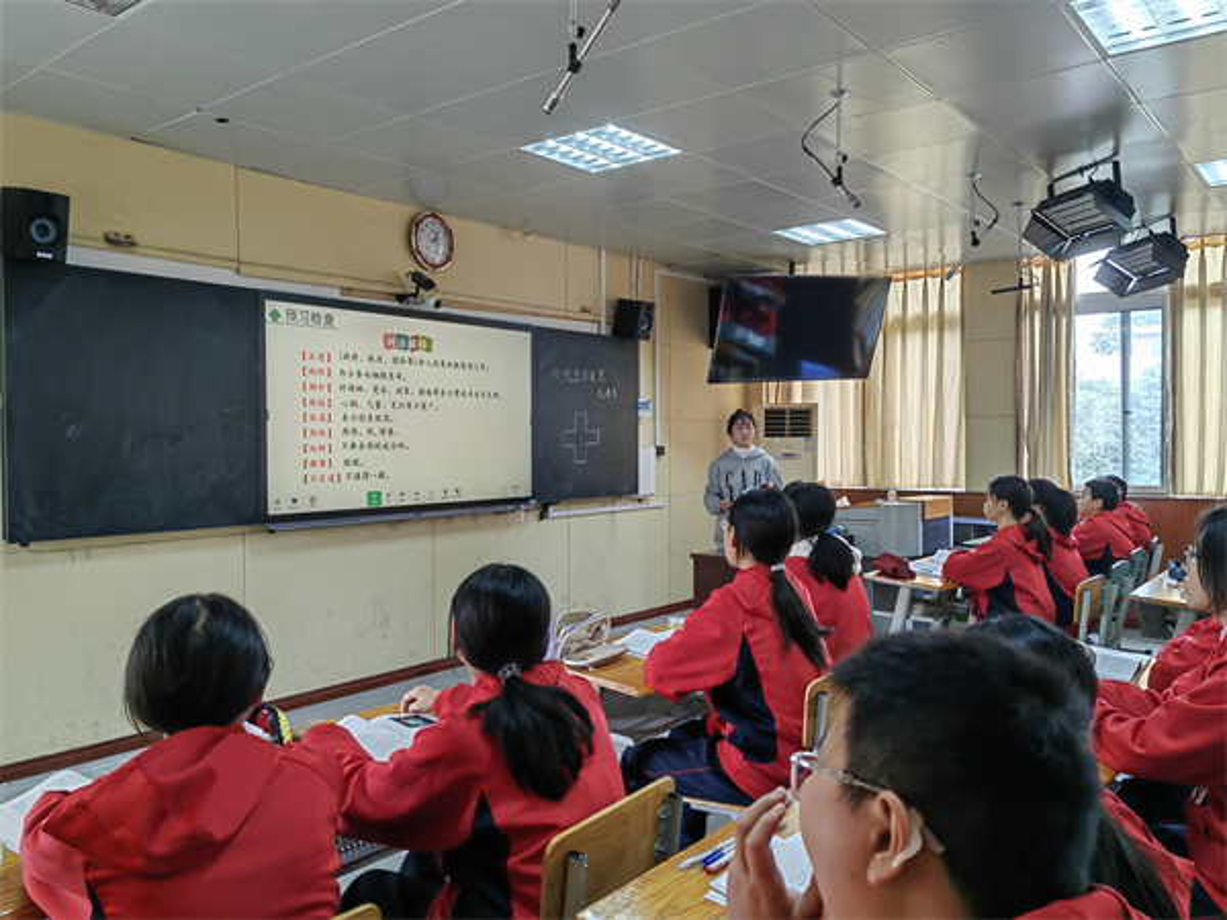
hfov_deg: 65.3
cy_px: 460
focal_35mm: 27
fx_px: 957
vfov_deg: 51.4
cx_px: 614
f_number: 1.8
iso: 64
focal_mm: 5.54
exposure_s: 1/100
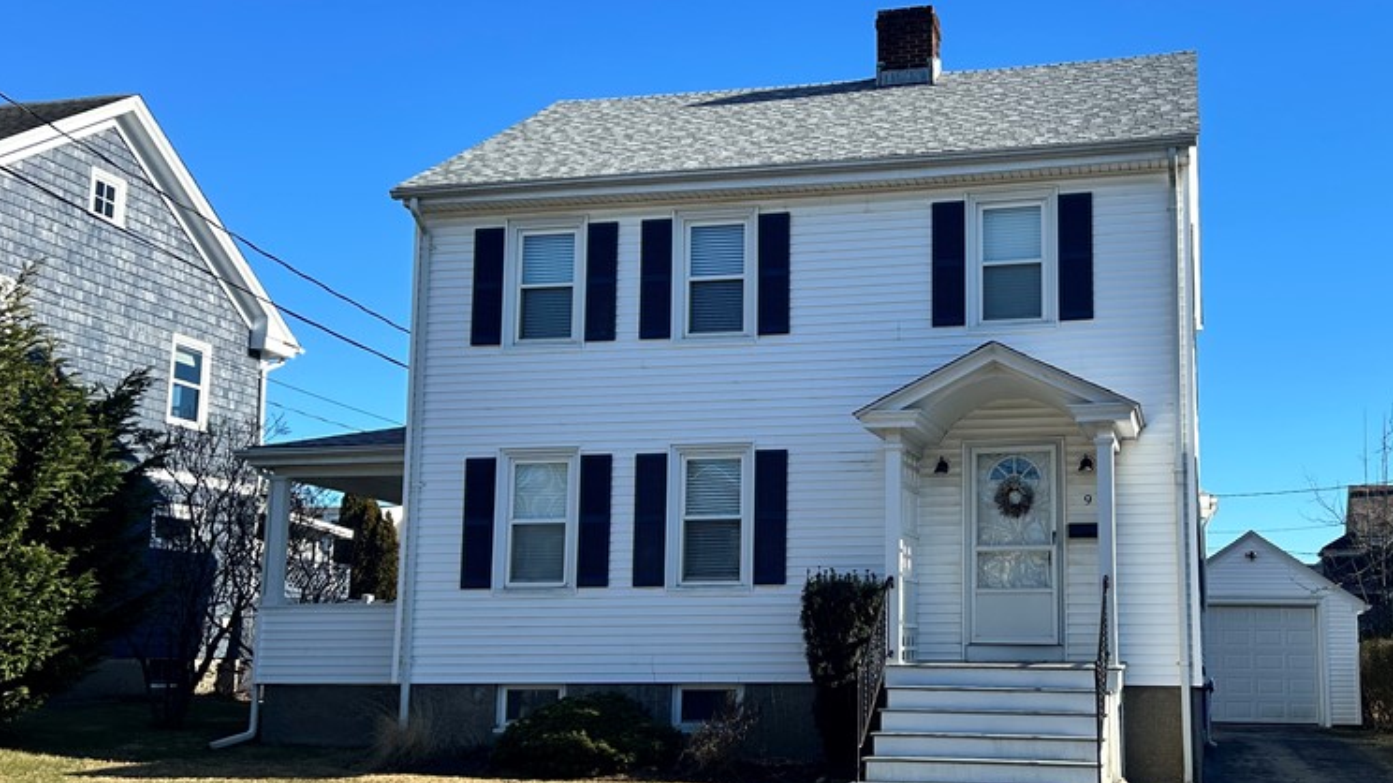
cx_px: 921
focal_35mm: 39
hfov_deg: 50.7
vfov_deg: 30.3
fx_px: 1440
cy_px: 478
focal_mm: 5.7
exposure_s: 1/2695
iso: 50
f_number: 1.5
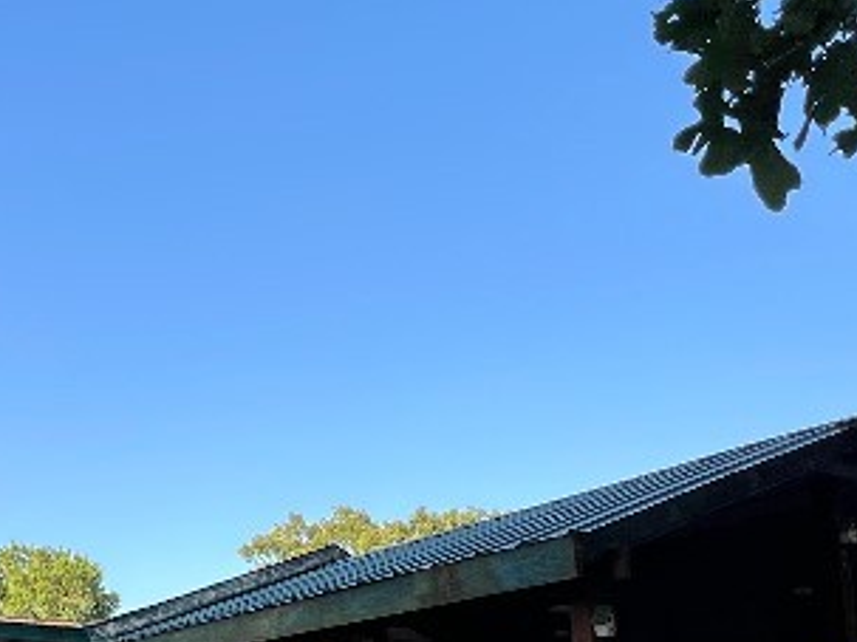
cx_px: 31
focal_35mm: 44
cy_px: 676
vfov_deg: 30.0
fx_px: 1089
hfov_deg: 38.8
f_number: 1.8
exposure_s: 1/345
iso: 32
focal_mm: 1.57
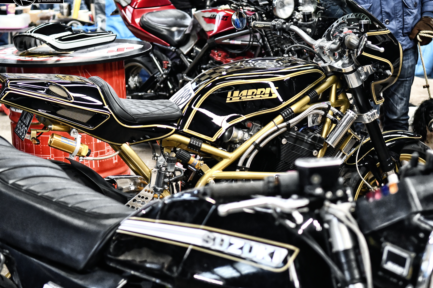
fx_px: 962
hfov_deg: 25.4
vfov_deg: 17.1
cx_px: 224
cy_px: 136
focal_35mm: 80
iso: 2200
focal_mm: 50
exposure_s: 1/250
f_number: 2.8
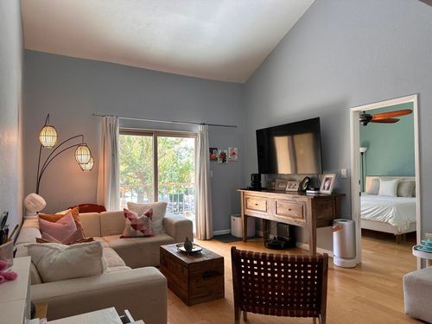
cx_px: 216
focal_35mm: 24
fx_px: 300
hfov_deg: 71.6
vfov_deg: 56.8
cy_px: 162
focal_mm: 6.86
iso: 80
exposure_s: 1/120
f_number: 1.78
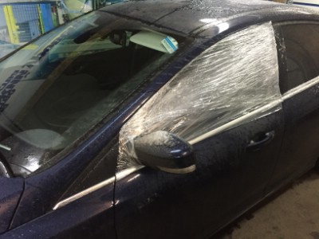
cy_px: 120
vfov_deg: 48.2
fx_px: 267
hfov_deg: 61.7
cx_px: 160
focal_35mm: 29
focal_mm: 4.15
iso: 250
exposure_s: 1/25
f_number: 2.2
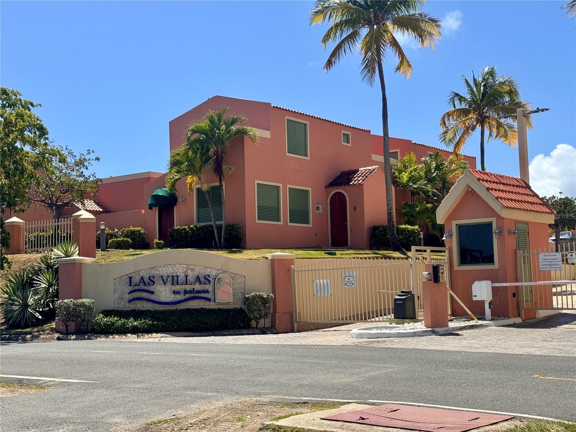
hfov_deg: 39.7
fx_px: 799
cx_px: 288
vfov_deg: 30.3
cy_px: 216
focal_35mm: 48
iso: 64
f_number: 1.78
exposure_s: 1/4310
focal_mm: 6.86
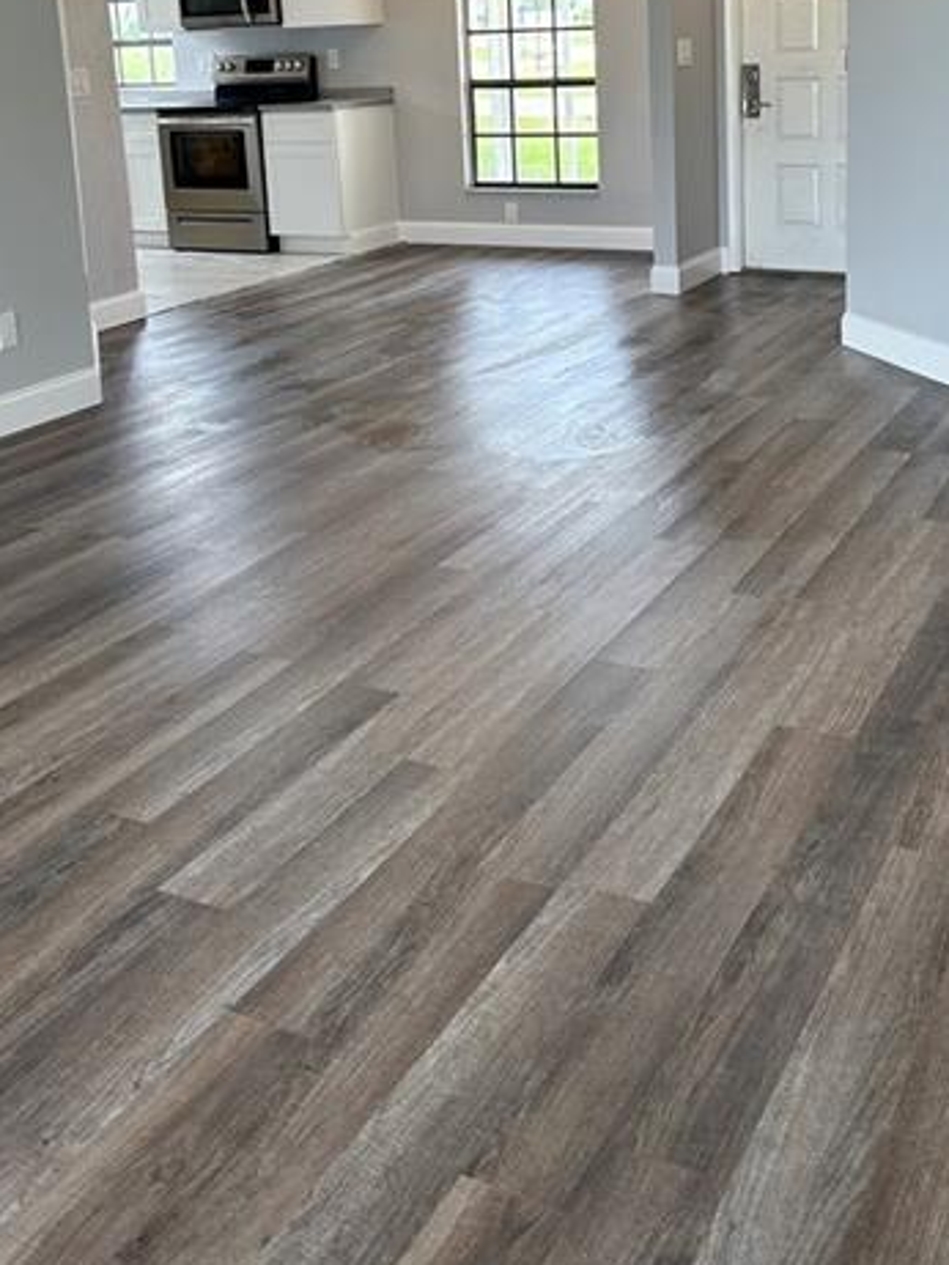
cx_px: 543
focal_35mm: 40
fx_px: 1461
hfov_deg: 35.9
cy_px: 269
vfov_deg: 44.7
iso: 100
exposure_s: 1/134
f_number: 1.78
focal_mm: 6.86
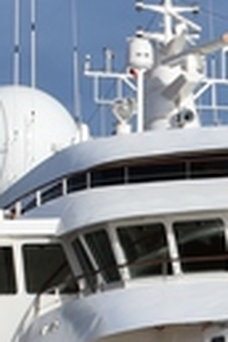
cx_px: 456
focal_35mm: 232
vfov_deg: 8.8
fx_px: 2205
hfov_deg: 5.8
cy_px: 367
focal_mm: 25
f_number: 8
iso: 140
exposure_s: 1/500
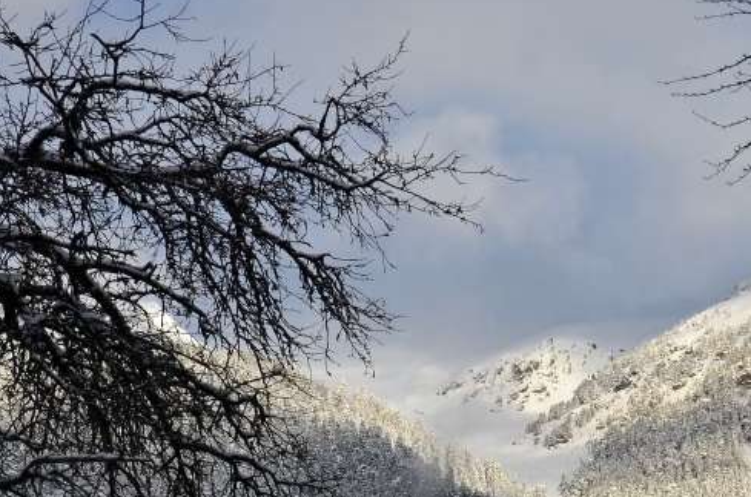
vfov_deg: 9.7
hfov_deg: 14.5
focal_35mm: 140
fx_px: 2915
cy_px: 551
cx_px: 694
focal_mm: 38
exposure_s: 1/500
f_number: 11
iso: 200
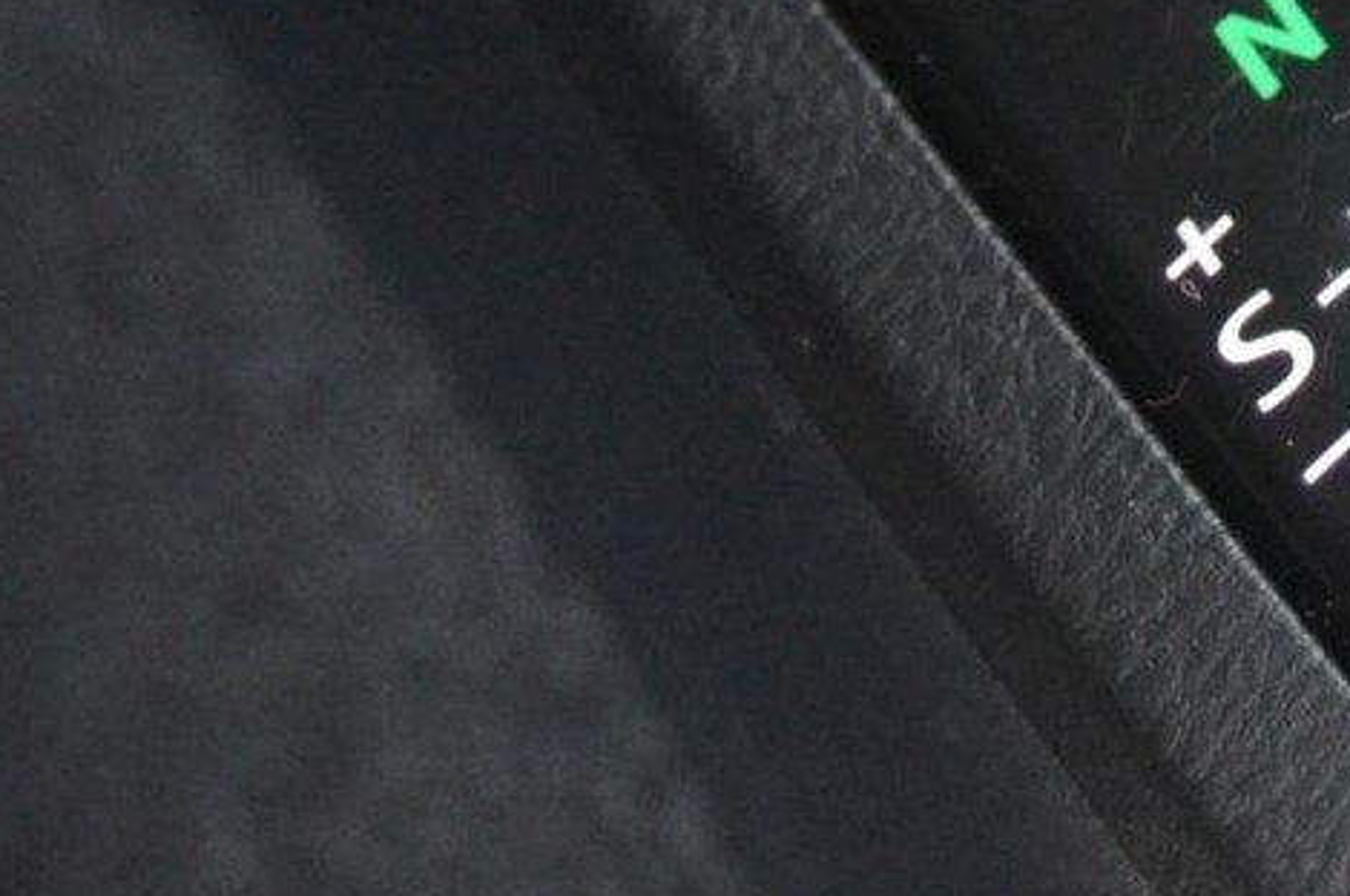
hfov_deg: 7.1
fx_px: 10748
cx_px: 1787
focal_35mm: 287
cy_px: -1103
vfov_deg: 4.7
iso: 1600
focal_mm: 36
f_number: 4.2
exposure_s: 1/40
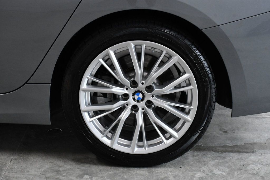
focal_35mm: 72
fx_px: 540
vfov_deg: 18.9
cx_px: 135
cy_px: 90
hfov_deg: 28.1
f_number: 10
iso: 2500
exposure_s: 1/400
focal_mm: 48
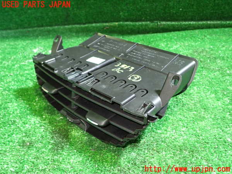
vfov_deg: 46.8
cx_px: 116
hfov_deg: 60.0
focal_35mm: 30
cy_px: 87
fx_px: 201
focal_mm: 5.4
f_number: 2.3
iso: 640
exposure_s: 1/30
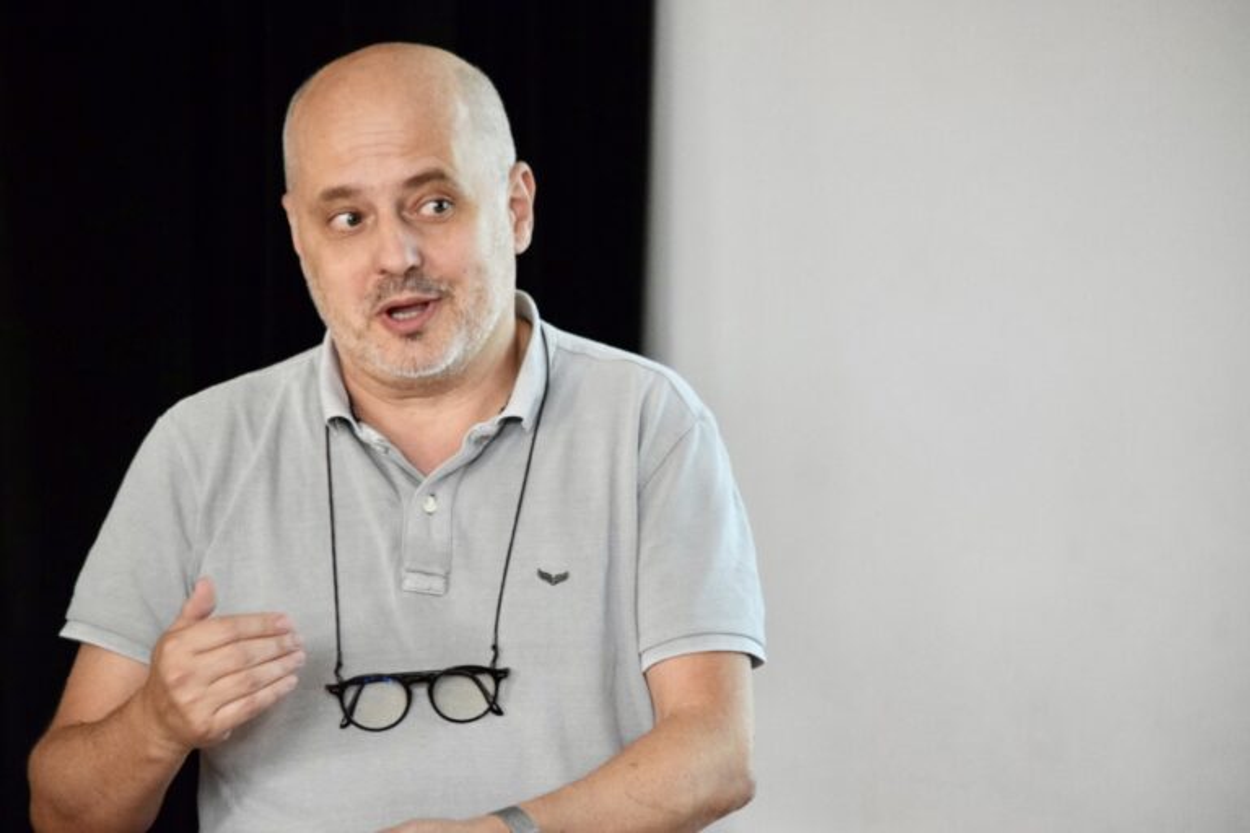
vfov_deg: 6.8
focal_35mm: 202
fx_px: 7031
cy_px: 416
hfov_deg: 10.2
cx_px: 625
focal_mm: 135
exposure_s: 1/160
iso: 3200
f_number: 4.8
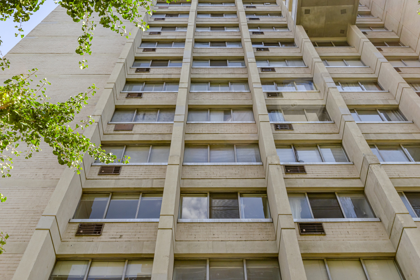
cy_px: 140
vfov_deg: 36.9
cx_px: 210
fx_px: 420
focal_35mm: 36
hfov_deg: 53.1
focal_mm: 24
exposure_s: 1/125
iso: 100
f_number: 8
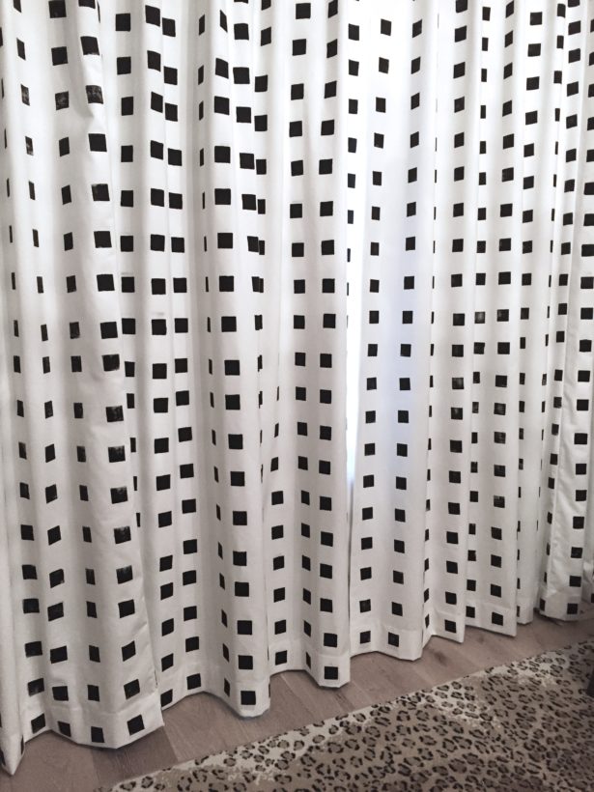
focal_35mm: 29
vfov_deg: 61.7
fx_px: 664
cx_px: 297
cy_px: 396
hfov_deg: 48.2
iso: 200
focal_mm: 4.15
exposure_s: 1/30
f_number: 2.2
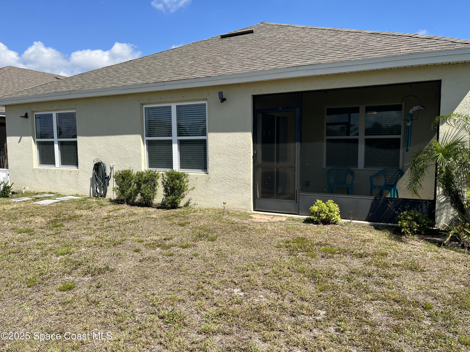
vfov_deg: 53.1
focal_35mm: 26
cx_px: 235
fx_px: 353
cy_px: 176
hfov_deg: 67.3
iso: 50
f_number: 1.6
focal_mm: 5.1
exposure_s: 1/3215
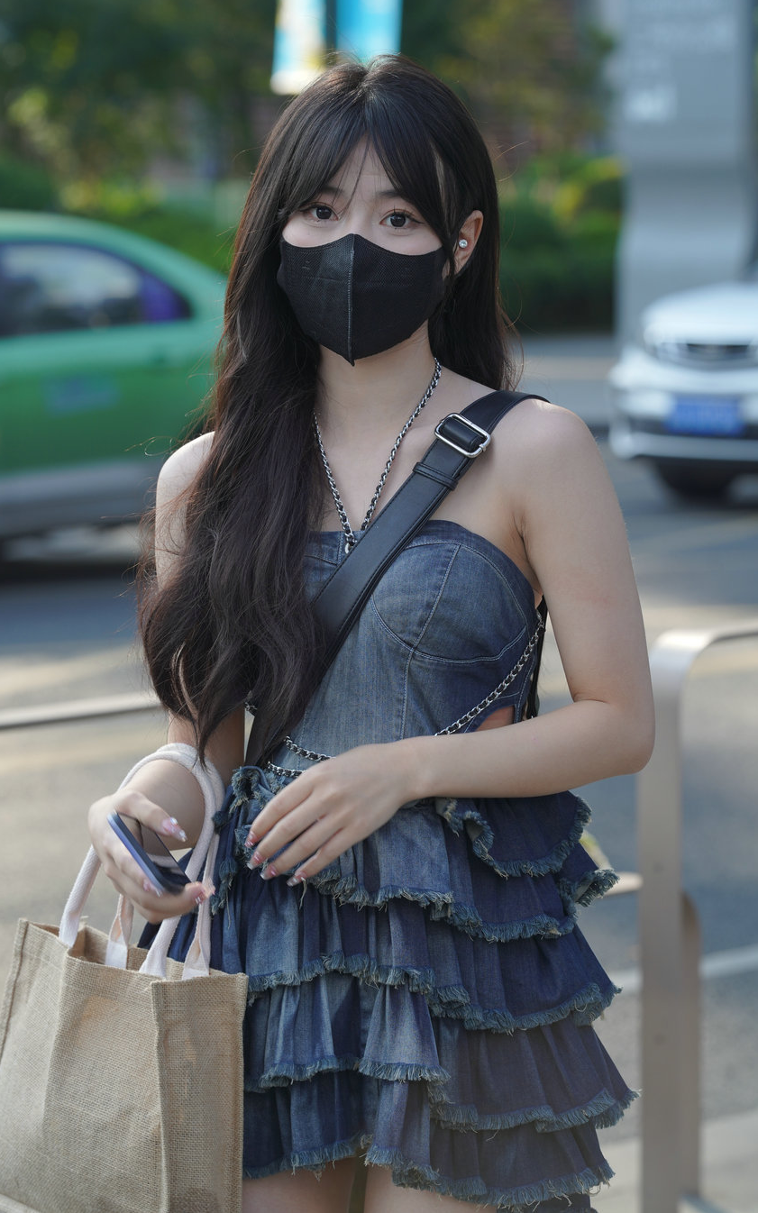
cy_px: 606
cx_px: 367
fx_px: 4562
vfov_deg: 15.1
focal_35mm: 138
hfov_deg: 9.5
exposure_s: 1/320
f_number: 6.3
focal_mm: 135
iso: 320
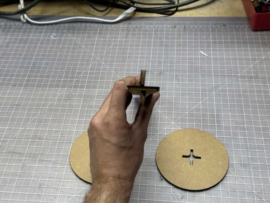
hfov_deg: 39.7
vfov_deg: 30.3
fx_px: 374
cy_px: 102
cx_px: 135
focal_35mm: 48
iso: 64
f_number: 1.78
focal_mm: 6.76
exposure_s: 1/470
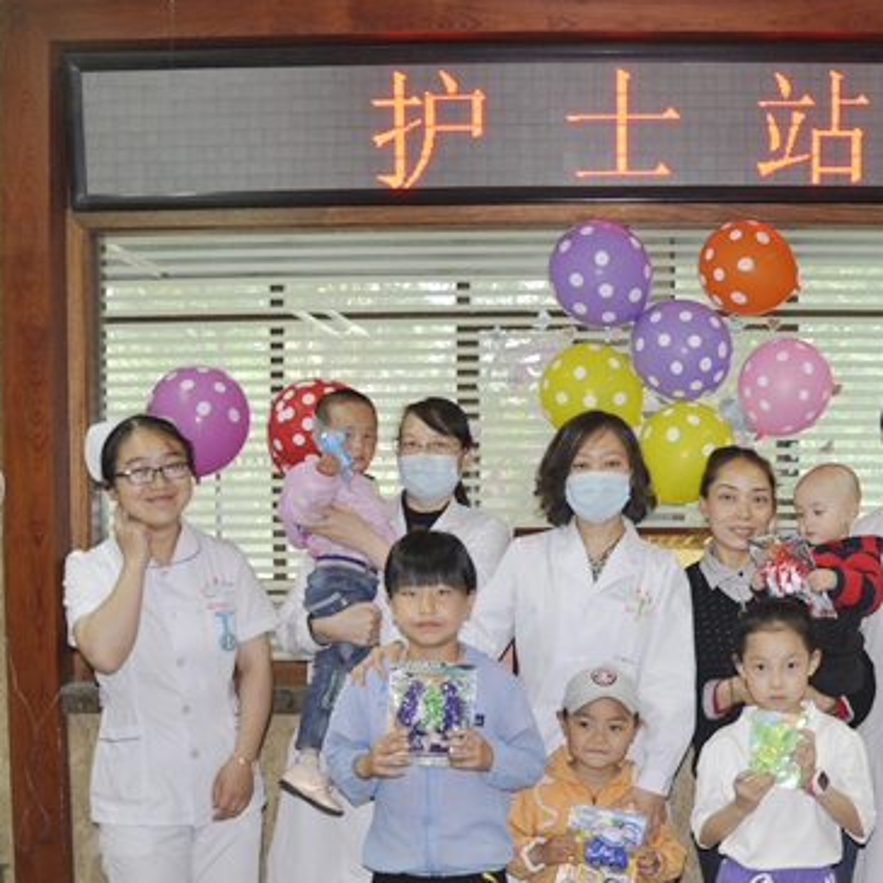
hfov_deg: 37.7
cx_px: 617
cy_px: 555
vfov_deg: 38.1
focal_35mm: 44
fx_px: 1270
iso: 640
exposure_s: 1/60
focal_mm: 18
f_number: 4
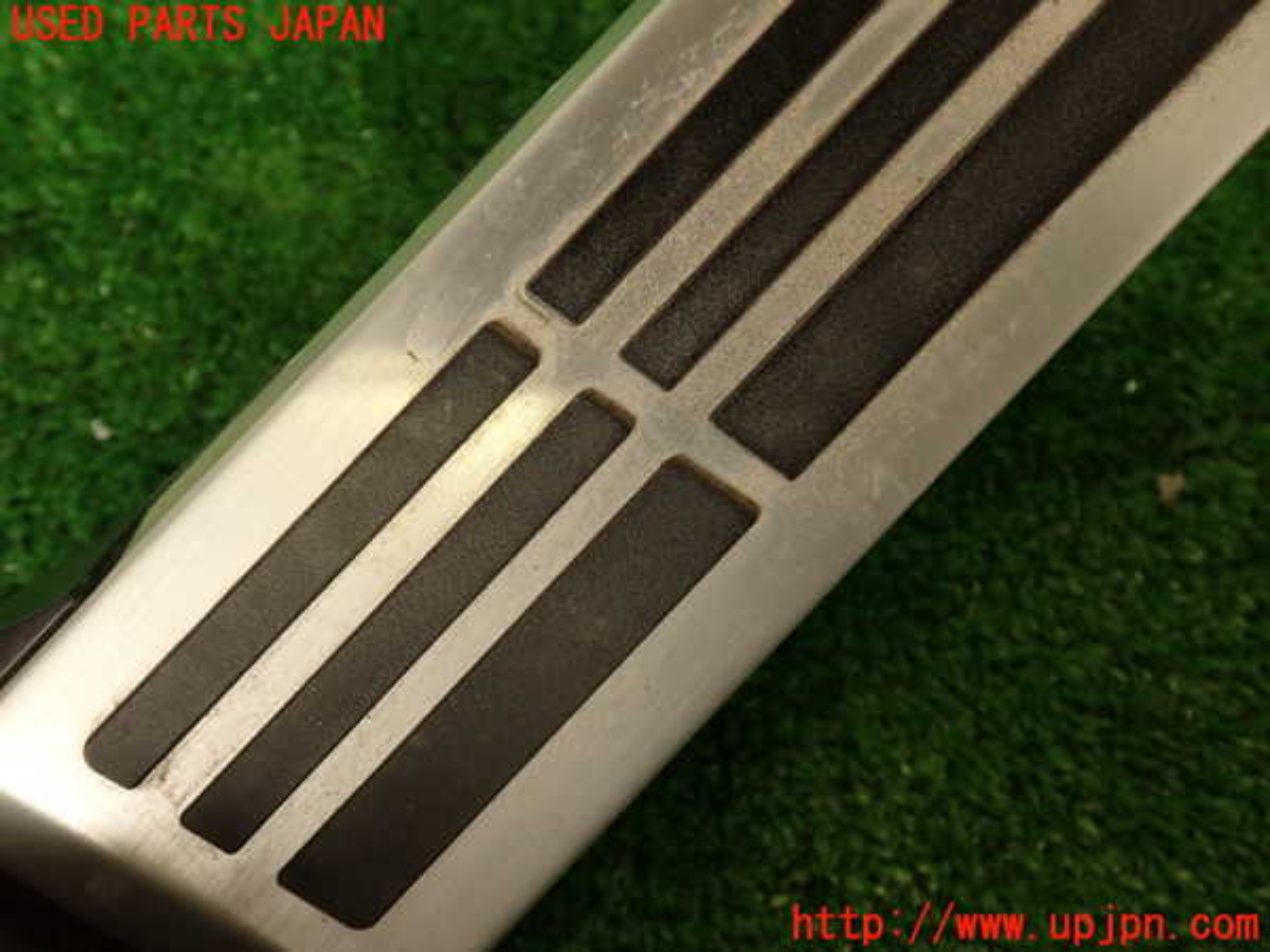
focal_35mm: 32
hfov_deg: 56.8
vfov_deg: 44.2
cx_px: 635
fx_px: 1174
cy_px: 476
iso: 160
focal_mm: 5.79
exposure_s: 1/60
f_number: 2.4
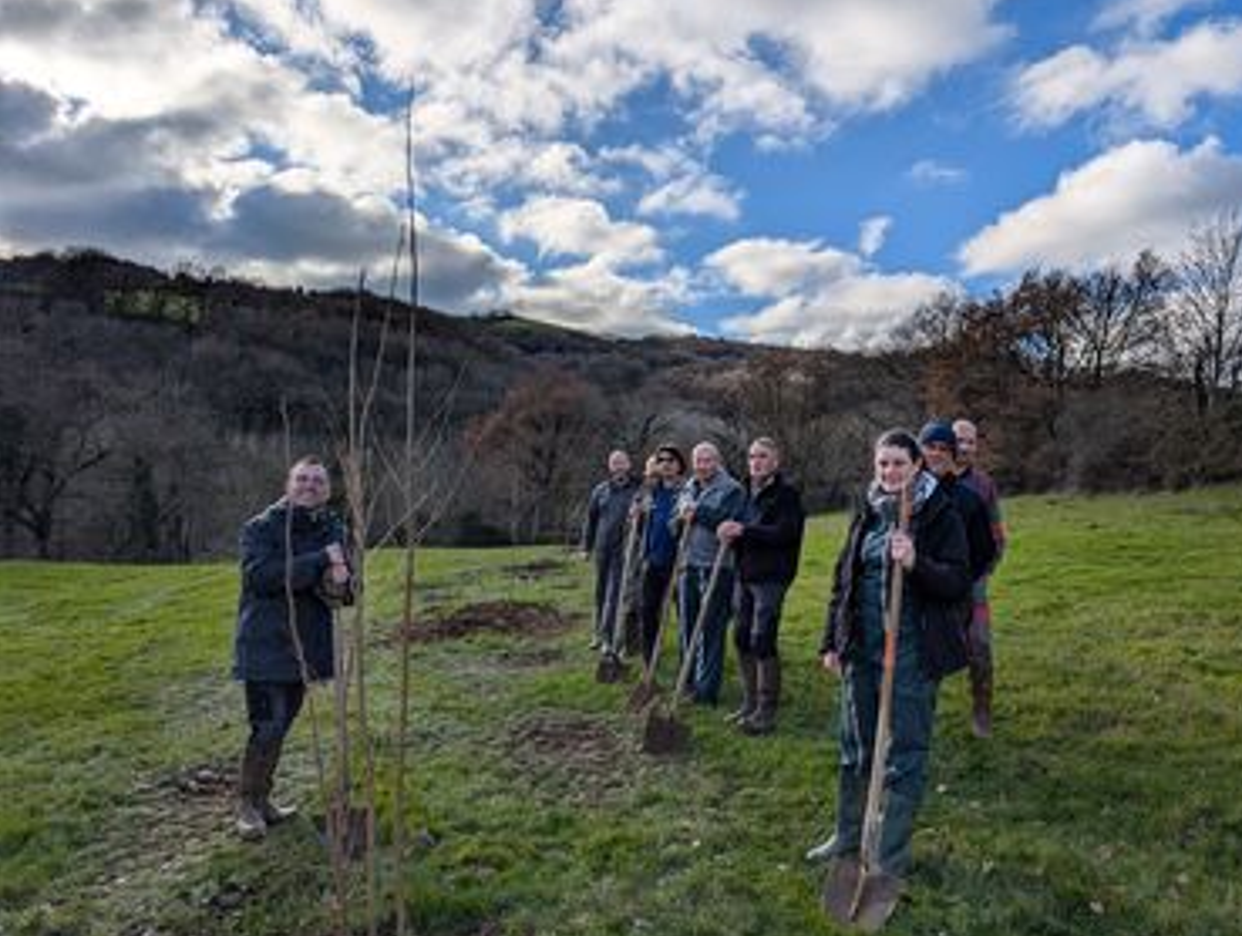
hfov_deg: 67.1
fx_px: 934
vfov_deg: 53.2
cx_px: 670
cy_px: 490
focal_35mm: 26
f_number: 1.68
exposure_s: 1/1845
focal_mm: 6.9
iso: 17
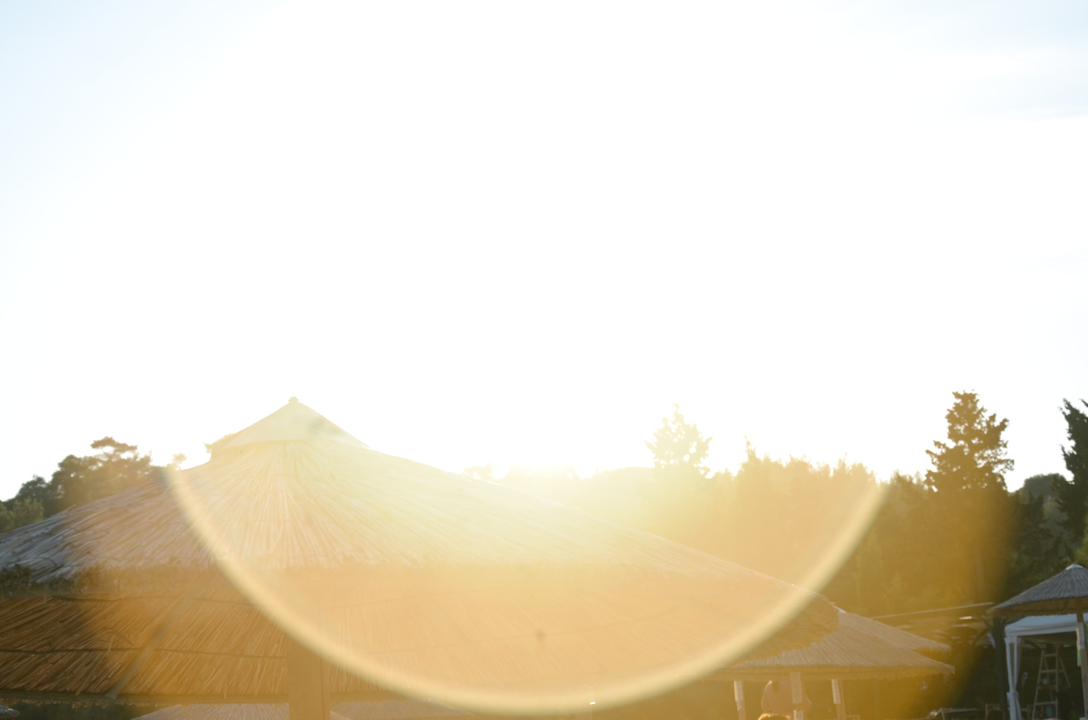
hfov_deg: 28.1
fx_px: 2171
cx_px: 544
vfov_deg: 18.8
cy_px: 360
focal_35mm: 72
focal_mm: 48
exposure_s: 1/320
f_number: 6.3
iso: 100
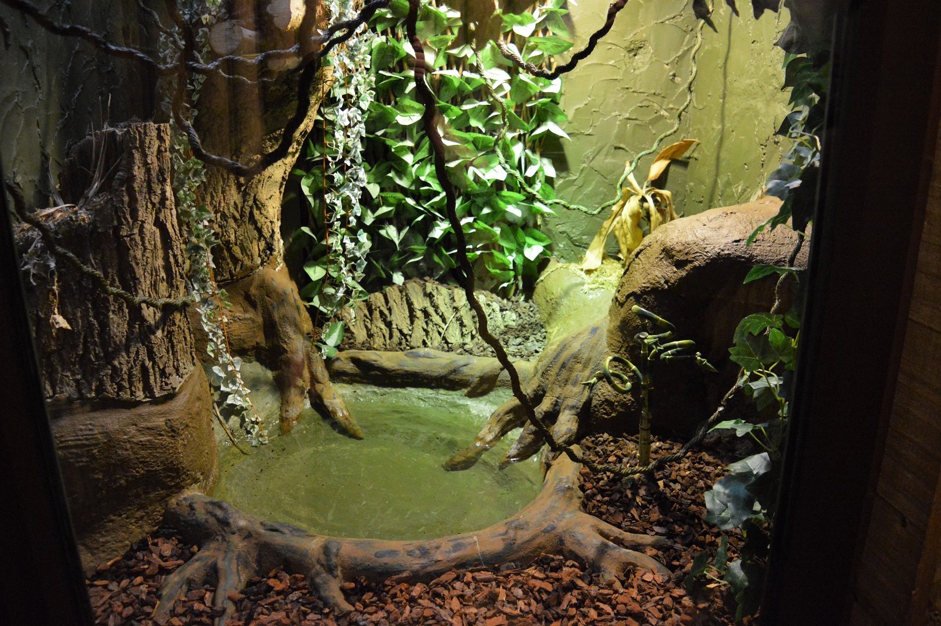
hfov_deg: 67.4
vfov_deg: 47.9
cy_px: 313
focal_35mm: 27
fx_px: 705
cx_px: 470
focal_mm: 18
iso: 3200
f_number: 3.5
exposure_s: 1/100
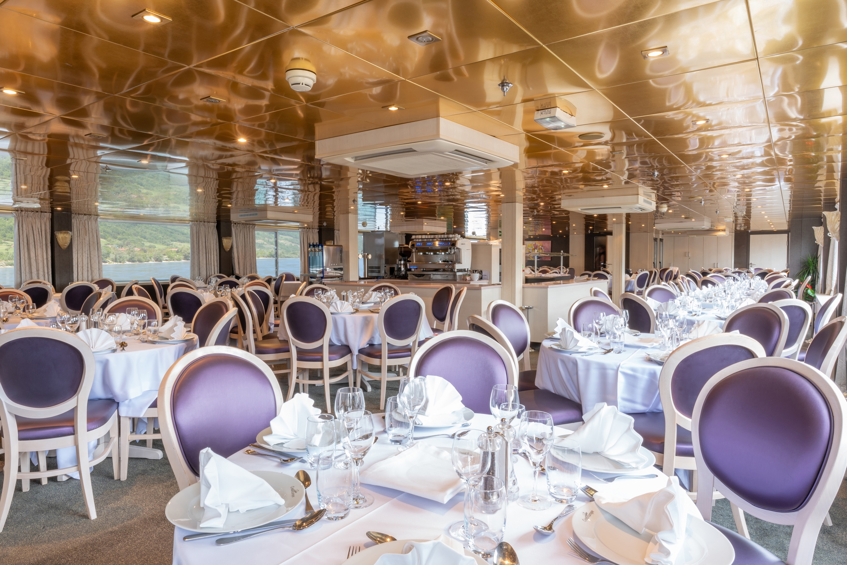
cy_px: 282
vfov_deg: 59.5
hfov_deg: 81.2
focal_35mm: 21
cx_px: 424
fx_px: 494
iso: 50
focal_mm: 14
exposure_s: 2
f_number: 16
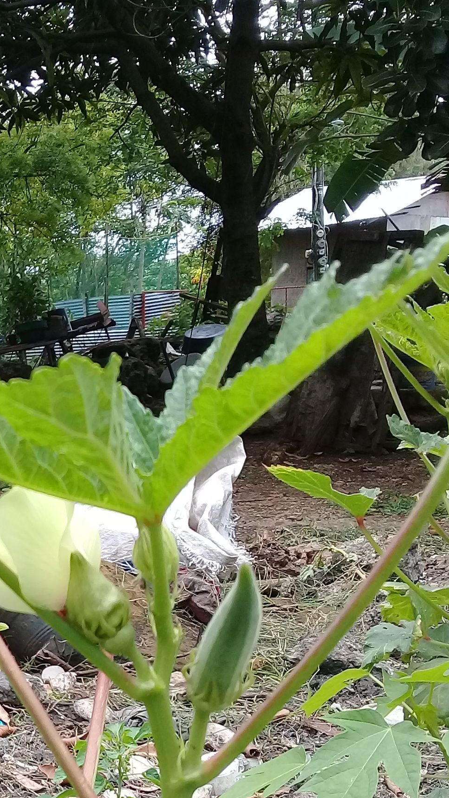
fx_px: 1354
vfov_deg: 32.3
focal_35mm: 64
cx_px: -59
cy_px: 577
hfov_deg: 18.1
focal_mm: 3.3
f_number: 2.2
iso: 50
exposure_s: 1/228
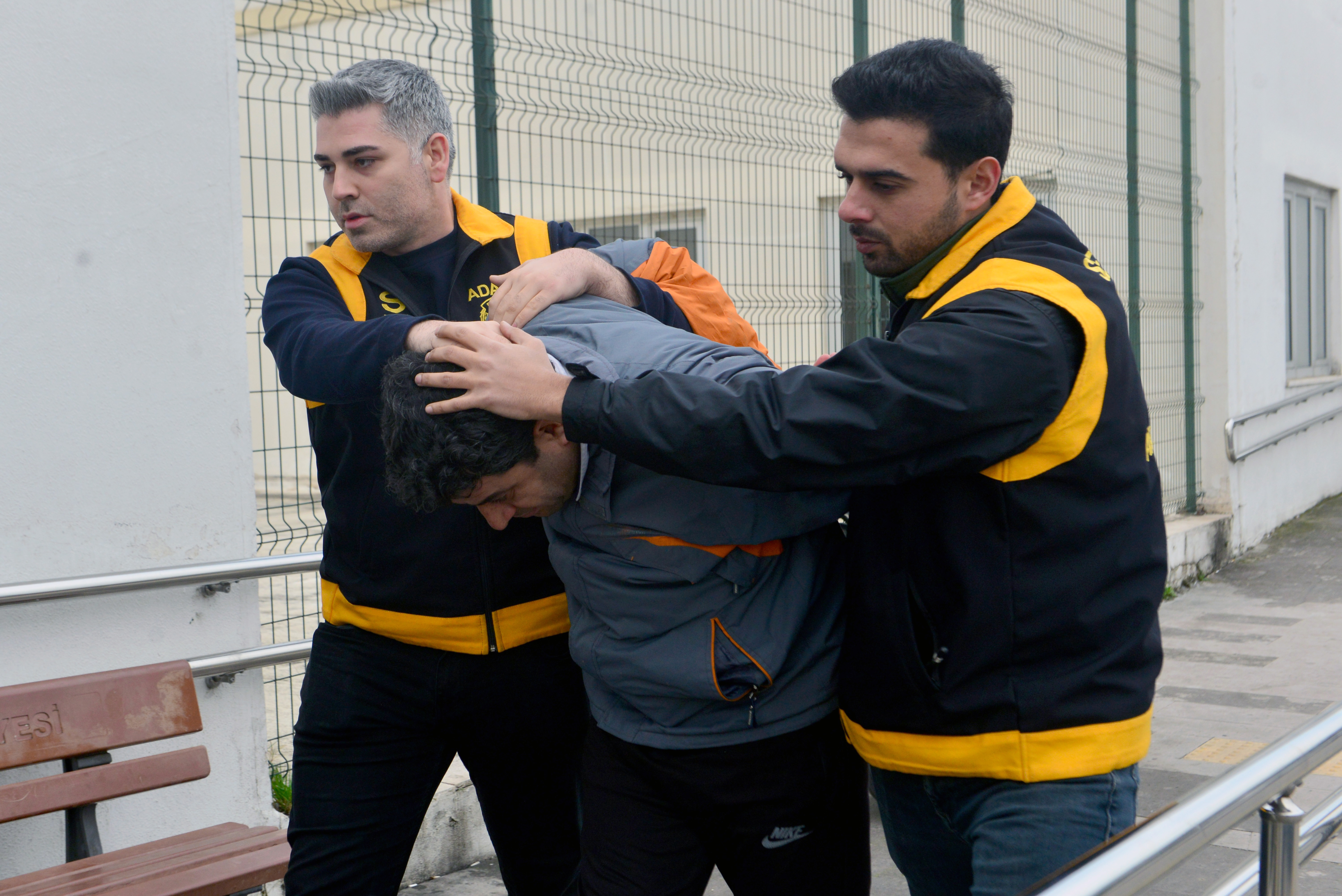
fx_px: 1566
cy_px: 448
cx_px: 671
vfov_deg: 31.9
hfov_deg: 46.4
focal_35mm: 42
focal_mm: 42
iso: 800
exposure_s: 1/800
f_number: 5.6
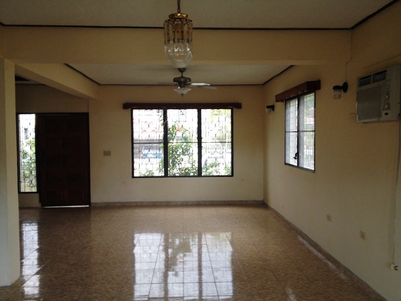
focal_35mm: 35
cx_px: 200
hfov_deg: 52.6
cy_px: 150
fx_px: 405
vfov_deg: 40.7
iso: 80
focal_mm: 4.28
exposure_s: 1/20
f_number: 2.4
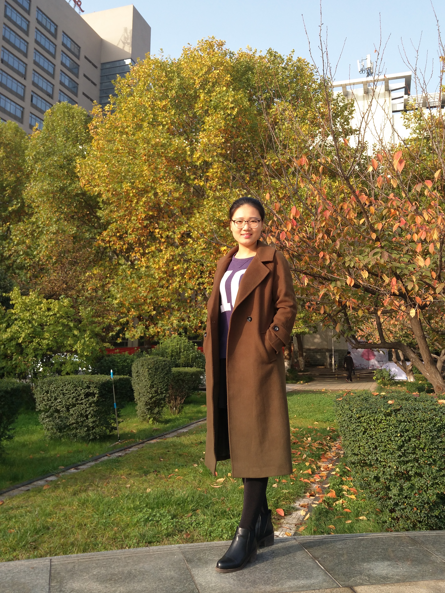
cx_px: 231
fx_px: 429
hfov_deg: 54.9
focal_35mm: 25
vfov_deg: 69.1
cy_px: 258
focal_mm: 3.79
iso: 50
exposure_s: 1/369
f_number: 2
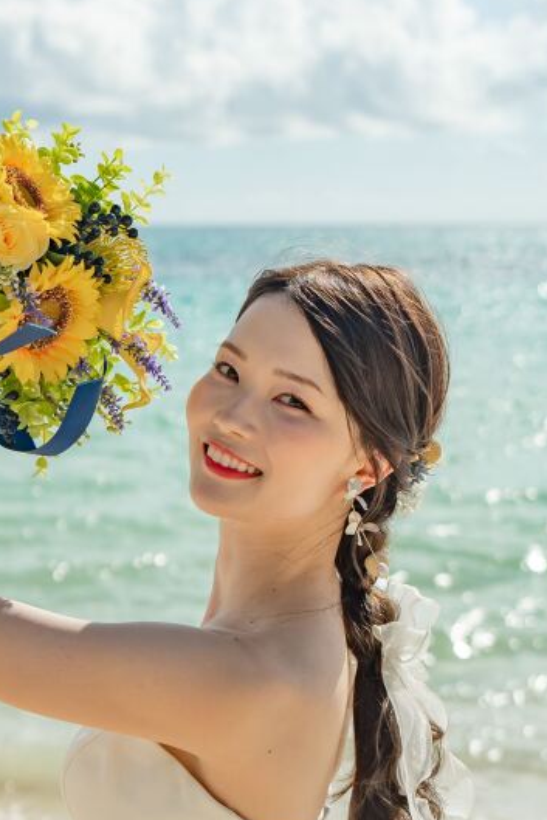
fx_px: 2118
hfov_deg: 14.6
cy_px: 274
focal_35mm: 93
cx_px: 67
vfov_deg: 21.8
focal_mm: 41
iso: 250
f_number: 3.5
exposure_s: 1/6400
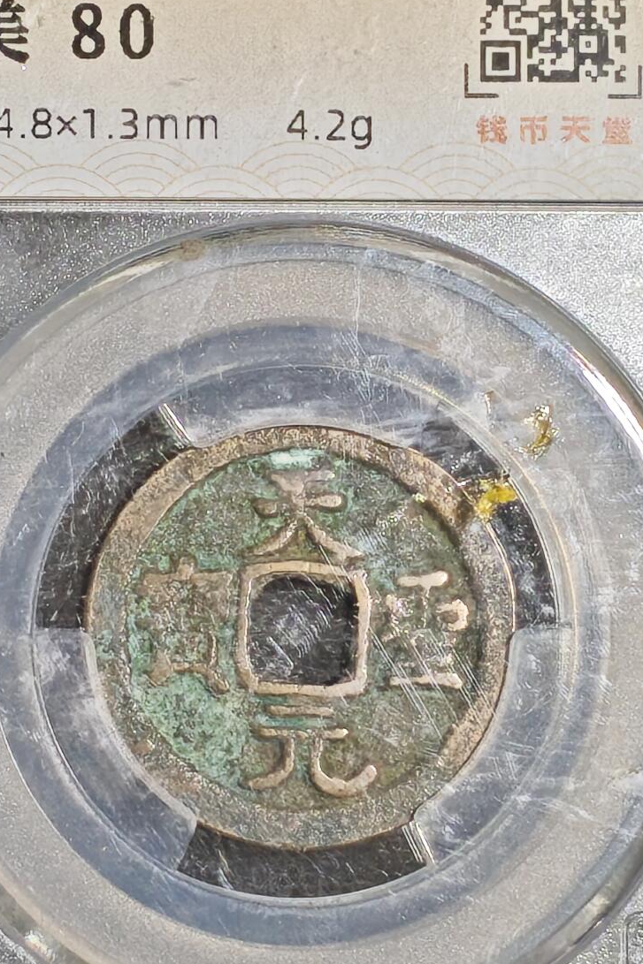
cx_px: 275
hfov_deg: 6.7
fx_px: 5520
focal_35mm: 206
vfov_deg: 10.0
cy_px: 407
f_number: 1.5
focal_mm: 4.94
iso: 50
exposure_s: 1/912
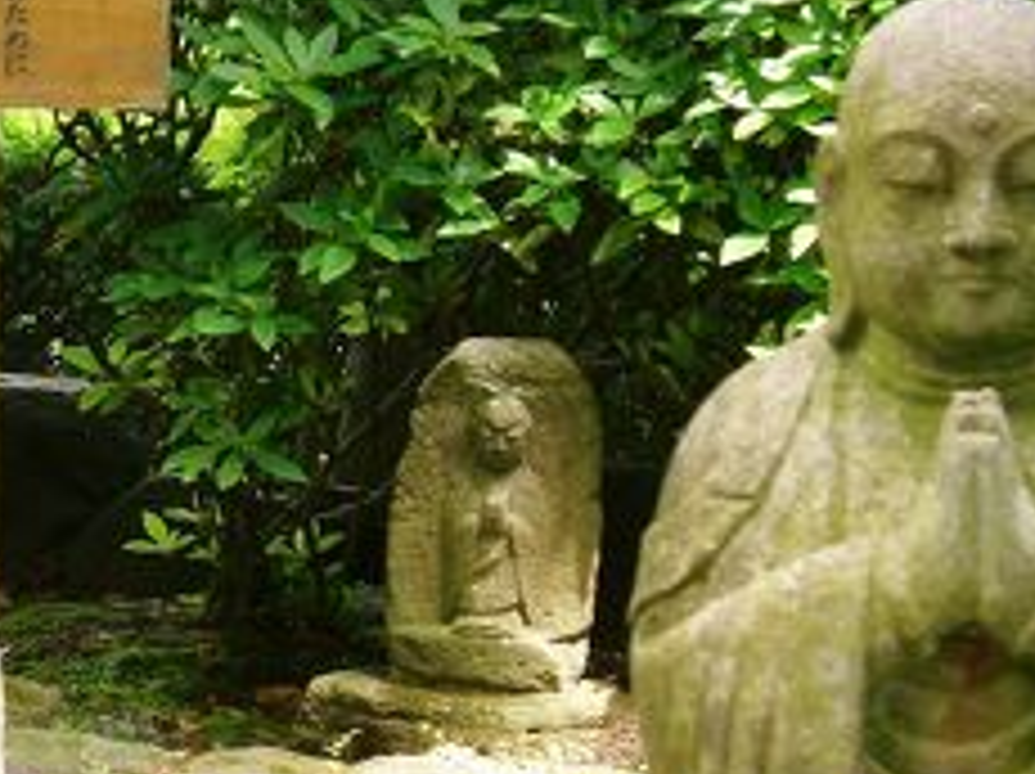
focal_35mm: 130
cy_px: 565
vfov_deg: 11.4
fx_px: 3883
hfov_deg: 14.8
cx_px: -81
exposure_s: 1/100
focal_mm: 9.6
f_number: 3.1
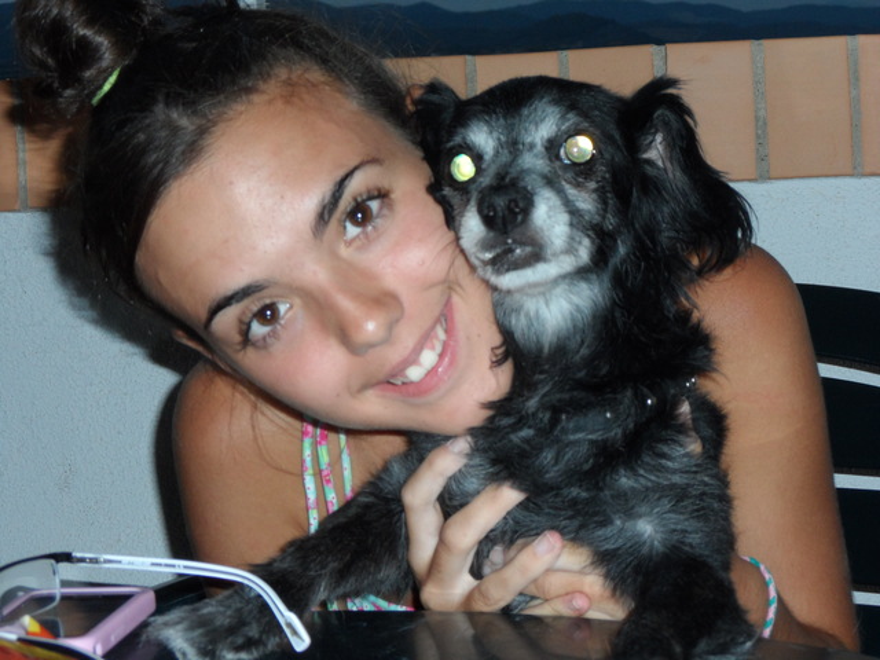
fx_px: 2212
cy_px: 330
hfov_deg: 22.5
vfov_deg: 17.0
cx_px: 440
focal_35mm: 87
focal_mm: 15.9
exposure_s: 1/60
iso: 240
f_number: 5
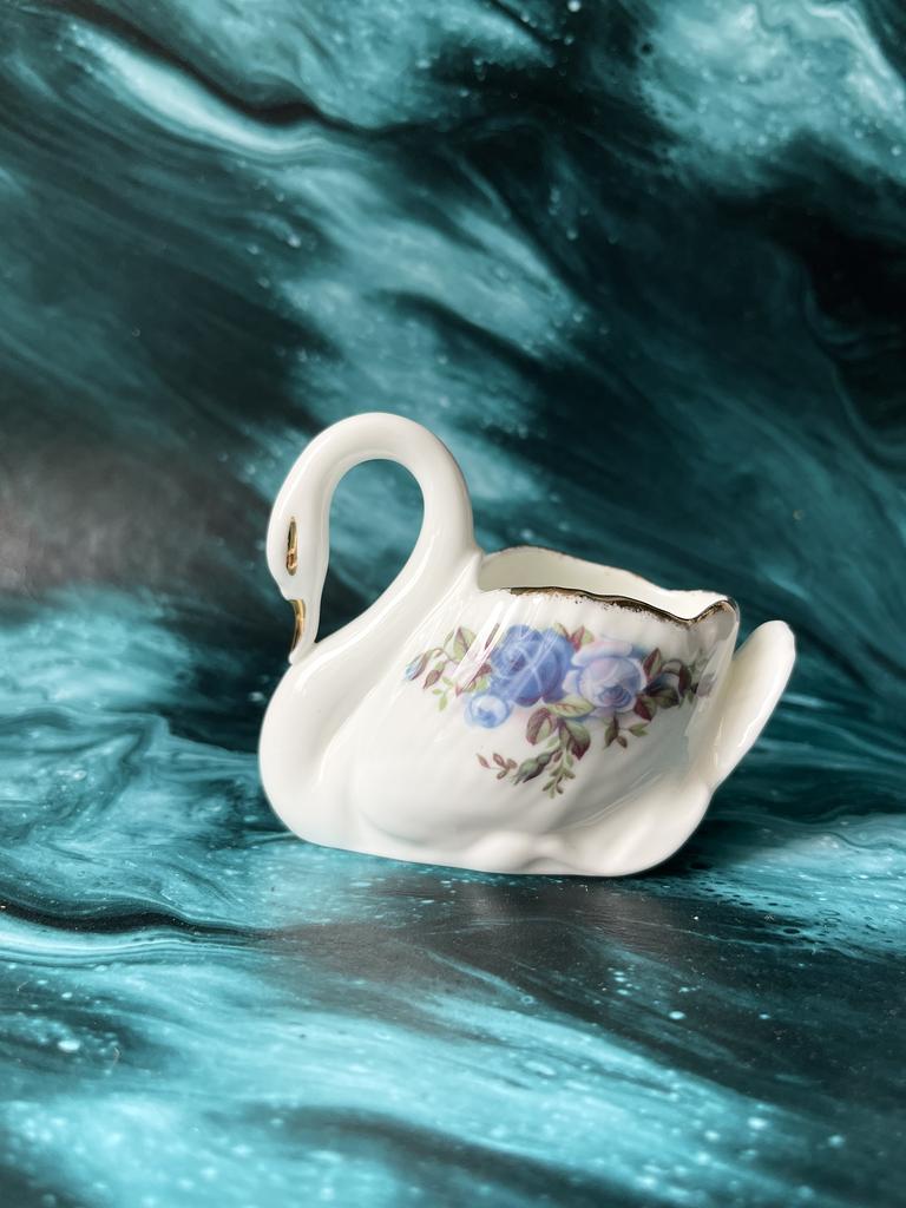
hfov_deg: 54.9
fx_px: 872
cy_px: 604
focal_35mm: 25
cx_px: 453
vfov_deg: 69.4
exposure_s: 1/121
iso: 80
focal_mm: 5.1
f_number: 1.6
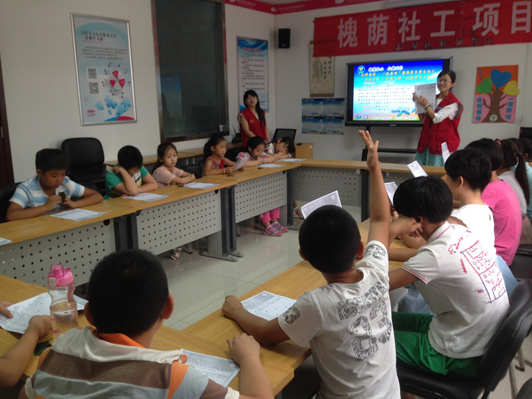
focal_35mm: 33
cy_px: 200
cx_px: 266
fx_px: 507
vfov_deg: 42.9
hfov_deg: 55.4
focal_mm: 4.12
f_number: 2.4
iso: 64
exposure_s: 1/20
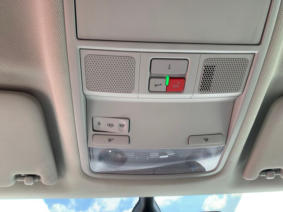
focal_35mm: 26
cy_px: 106
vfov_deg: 53.1
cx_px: 142
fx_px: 213
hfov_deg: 67.3
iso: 25
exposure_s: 1/122
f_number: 1.8
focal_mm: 4.25
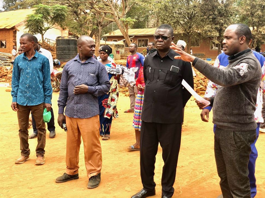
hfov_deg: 36.2
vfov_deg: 27.5
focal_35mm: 53
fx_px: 406
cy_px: 97
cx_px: 135
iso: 16
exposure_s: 1/123
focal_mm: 6
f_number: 2.4
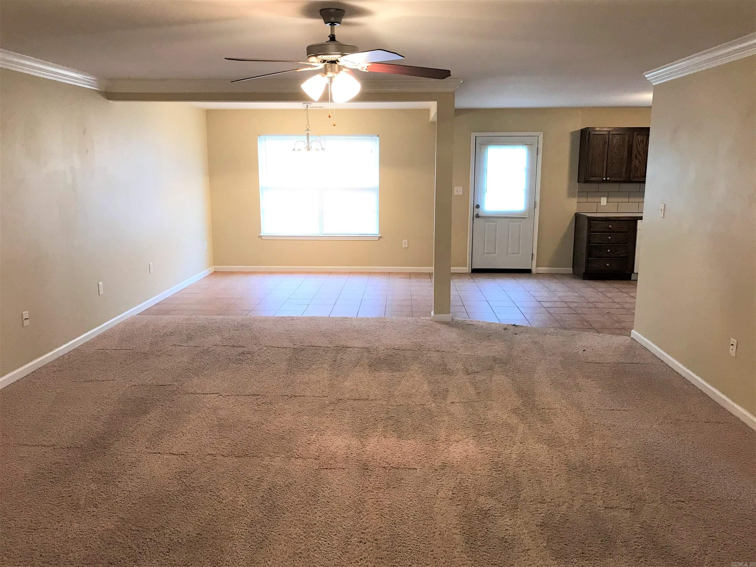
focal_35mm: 28
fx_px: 612
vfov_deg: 49.7
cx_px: 378
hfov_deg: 63.4
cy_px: 284
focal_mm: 3.99
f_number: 1.8
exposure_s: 1/20
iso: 40
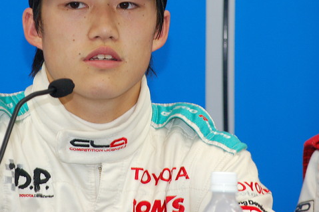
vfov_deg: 4.2
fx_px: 2903
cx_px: 91
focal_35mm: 328
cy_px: 60
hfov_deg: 6.3
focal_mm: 145
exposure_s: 1/60
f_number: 8
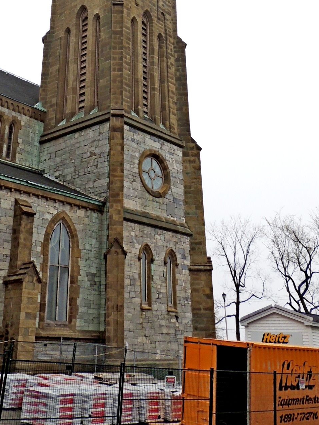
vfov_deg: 41.1
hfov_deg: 33.5
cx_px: 134
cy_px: 60
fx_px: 528
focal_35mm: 43
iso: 100
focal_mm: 4.3
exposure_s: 1/1250
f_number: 4.2
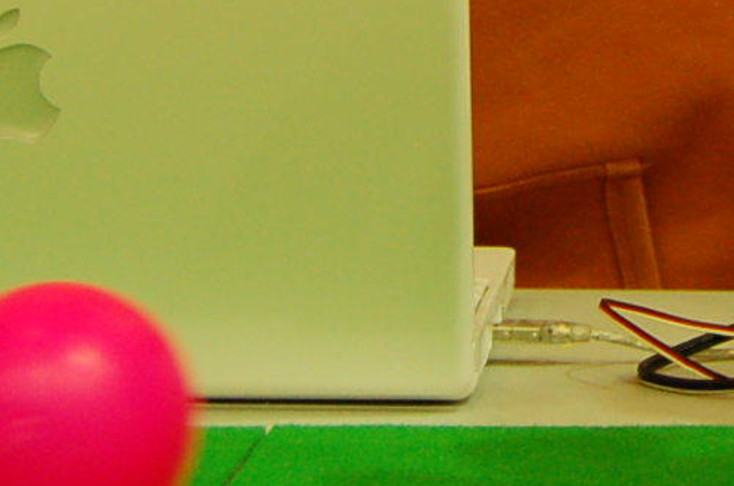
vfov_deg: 9.7
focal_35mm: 136
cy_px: -244
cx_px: 836
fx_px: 2768
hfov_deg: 14.7
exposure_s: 1/50
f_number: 4
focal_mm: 20
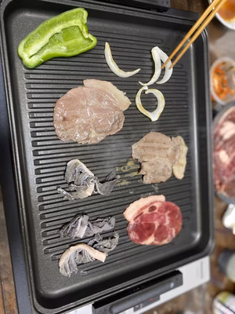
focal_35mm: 26
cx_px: 118
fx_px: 235
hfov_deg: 53.1
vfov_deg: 67.3
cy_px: 157
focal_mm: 4.25
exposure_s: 1/60
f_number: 1.8
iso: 320
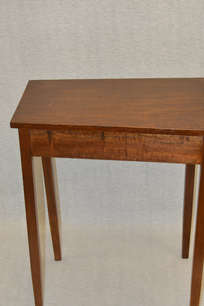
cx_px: 123
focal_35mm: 64
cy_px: 178
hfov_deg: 21.2
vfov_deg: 31.4
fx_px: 544
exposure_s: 1/50
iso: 200
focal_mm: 32
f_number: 5.6
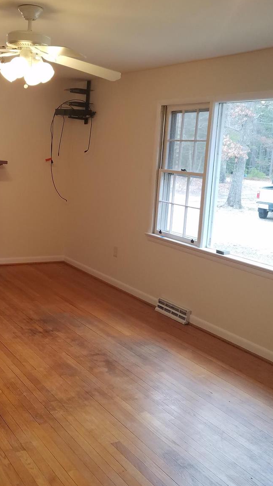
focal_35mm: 38
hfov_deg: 30.6
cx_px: 64
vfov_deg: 52.7
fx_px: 489
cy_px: 227
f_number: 1.7
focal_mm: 4.2
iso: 100
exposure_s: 1/120
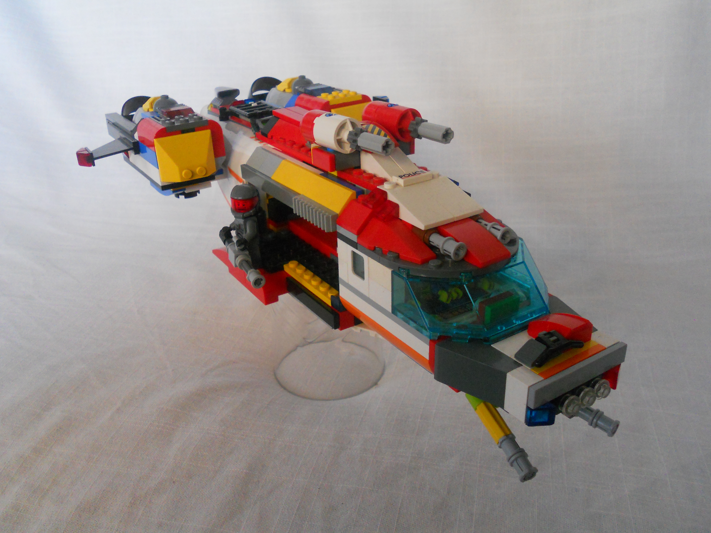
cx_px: 356
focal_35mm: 32
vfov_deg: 44.2
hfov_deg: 56.8
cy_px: 266
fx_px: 657
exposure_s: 1/15
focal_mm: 5.8
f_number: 3.5
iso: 400
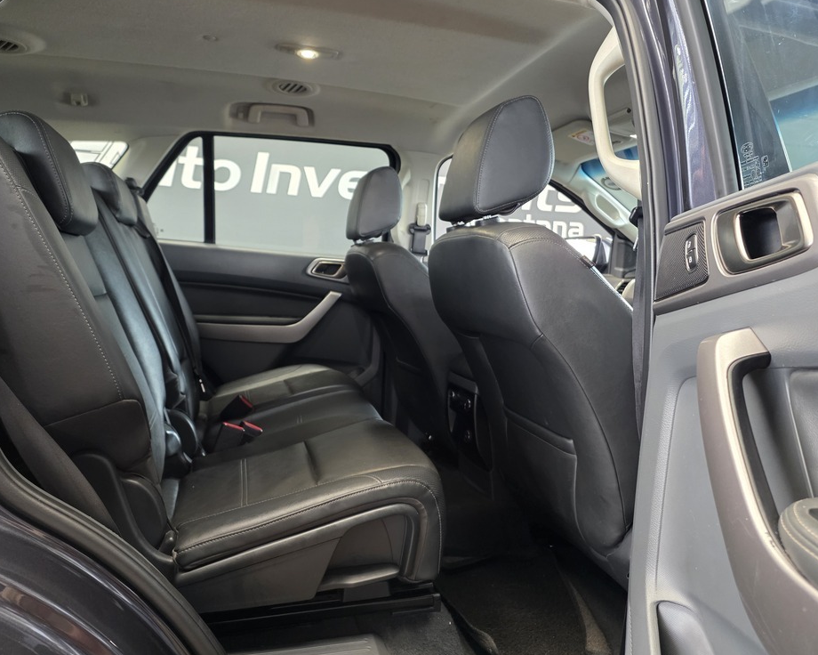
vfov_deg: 56.8
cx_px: 373
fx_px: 605
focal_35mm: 25
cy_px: 316
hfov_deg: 68.0
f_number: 1.7
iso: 640
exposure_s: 1/100
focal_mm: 6.25
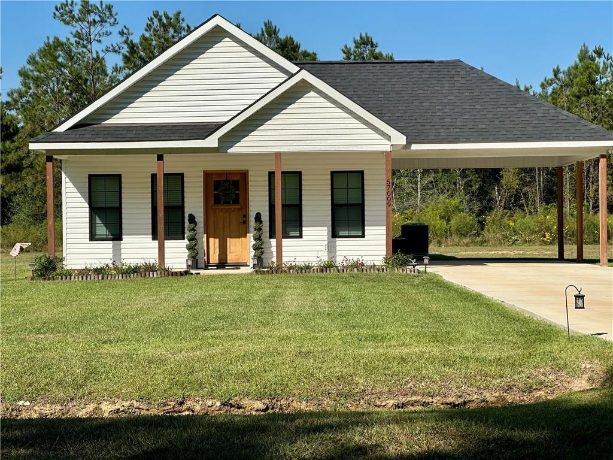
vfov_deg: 19.1
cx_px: 306
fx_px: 1364
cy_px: 230
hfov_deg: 25.3
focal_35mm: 77
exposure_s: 1/1004
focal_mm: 9
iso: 32
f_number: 2.8
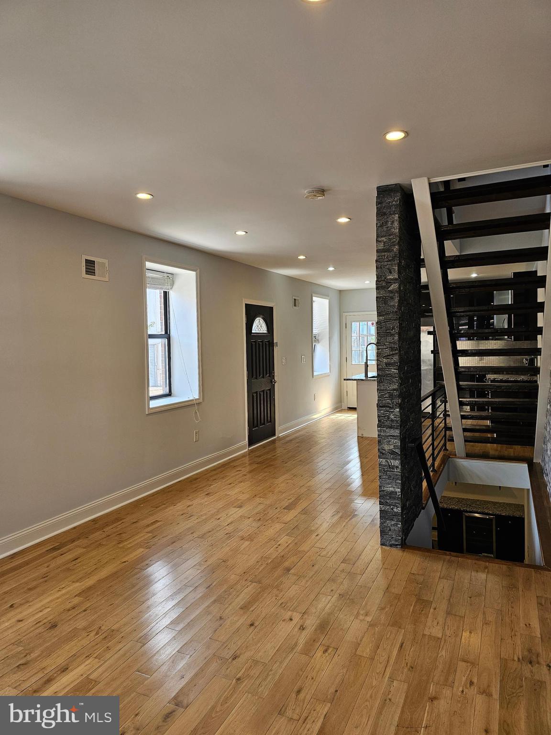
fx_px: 488
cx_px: 276
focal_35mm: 23
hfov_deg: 58.9
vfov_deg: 73.9
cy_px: 368
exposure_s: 1/120
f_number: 1.7
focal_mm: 6.3
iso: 64
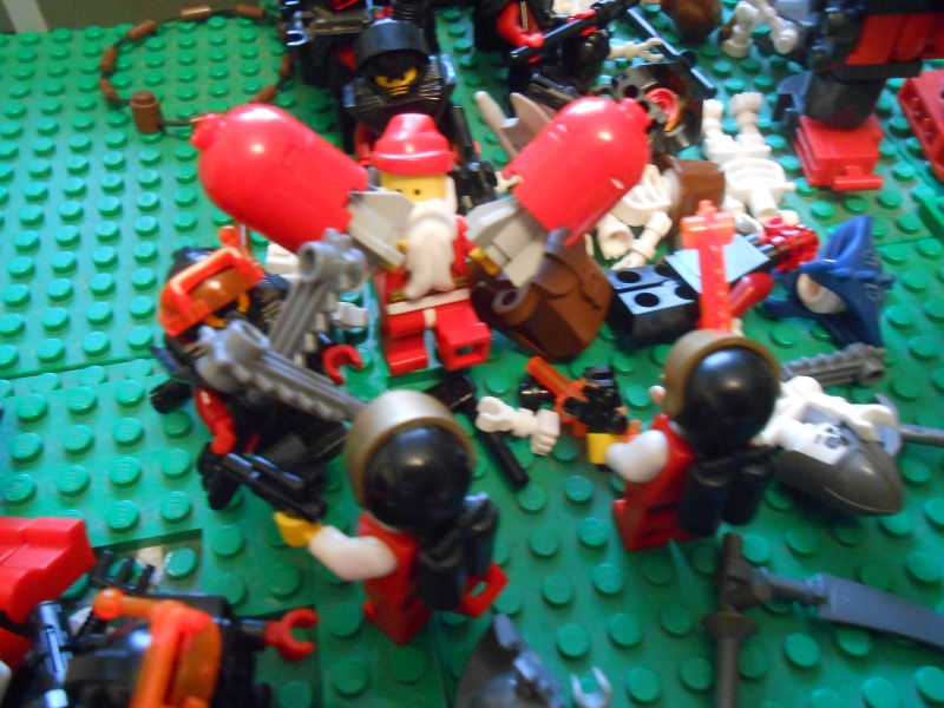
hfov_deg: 60.0
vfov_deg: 46.8
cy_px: 354
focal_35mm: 30
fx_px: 818
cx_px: 472
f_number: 3.8
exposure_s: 1/3
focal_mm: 5.3
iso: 800
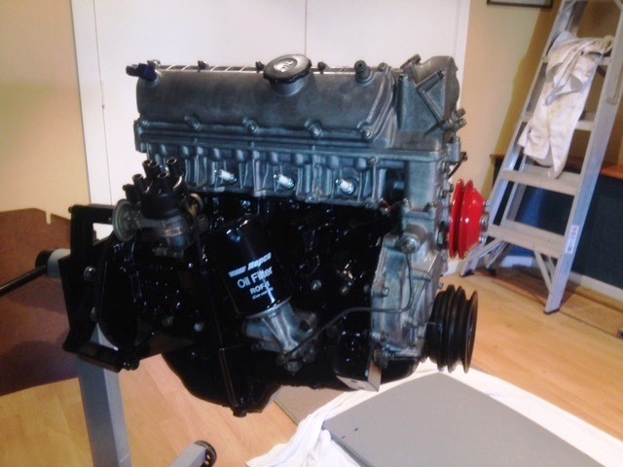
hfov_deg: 52.6
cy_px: 234
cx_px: 312
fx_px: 630
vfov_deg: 40.7
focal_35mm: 35
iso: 80
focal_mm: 4.28
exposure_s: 1/20
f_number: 2.4
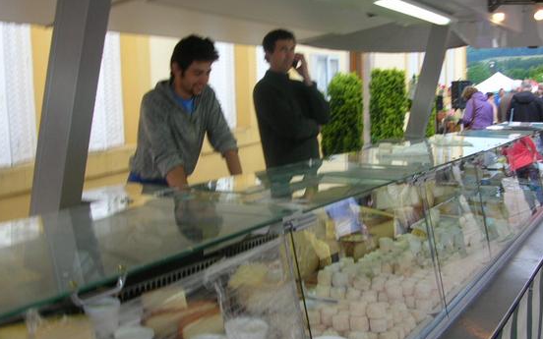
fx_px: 636
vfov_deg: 29.9
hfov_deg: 46.1
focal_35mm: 43
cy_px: 171
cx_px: 309
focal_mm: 5.8
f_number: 2.8
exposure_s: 1/55.4
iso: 50
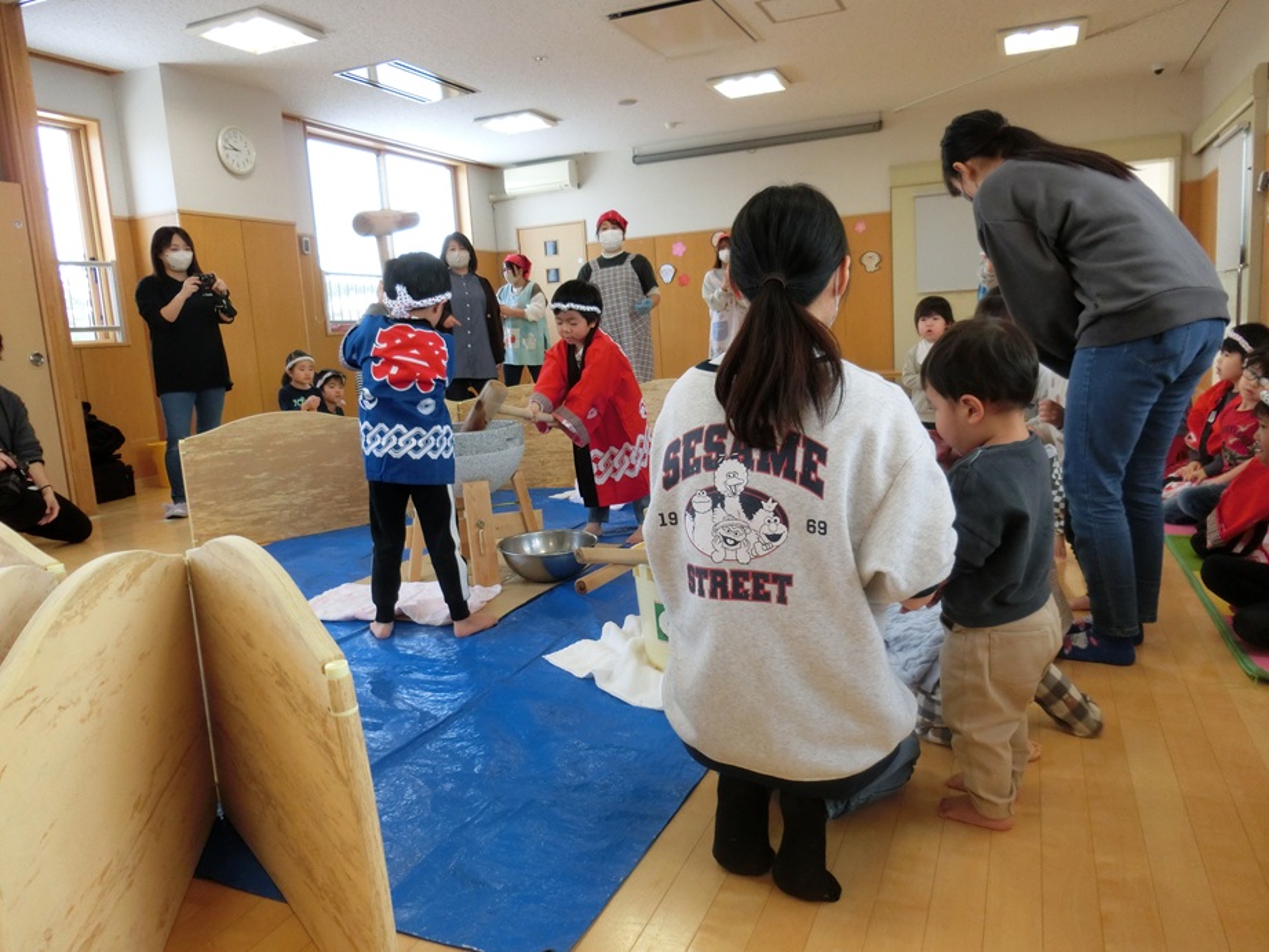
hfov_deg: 69.4
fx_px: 917
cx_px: 634
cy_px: 476
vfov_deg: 54.9
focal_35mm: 25
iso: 250
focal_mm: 4.5
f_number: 3.5
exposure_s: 1/125
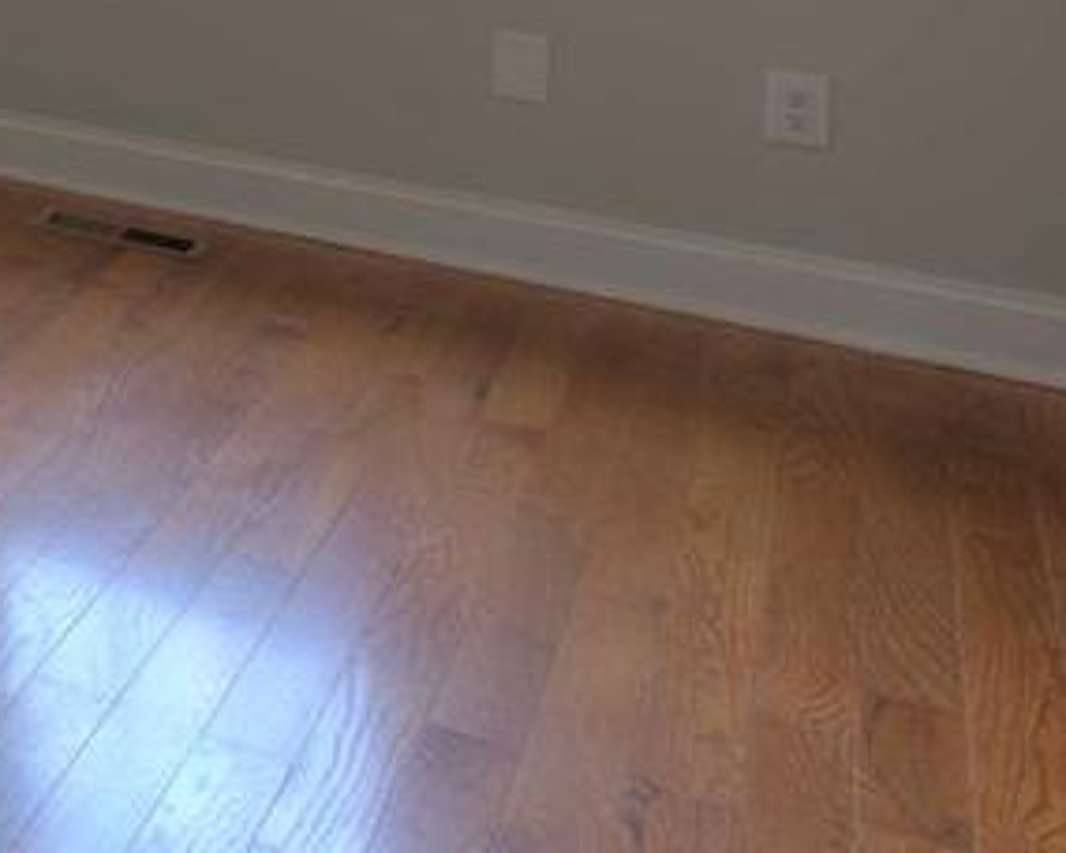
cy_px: -344
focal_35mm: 57
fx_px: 1798
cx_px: -1130
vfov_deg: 22.8
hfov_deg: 18.5
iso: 100
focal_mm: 12
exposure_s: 1/2.5
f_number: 9
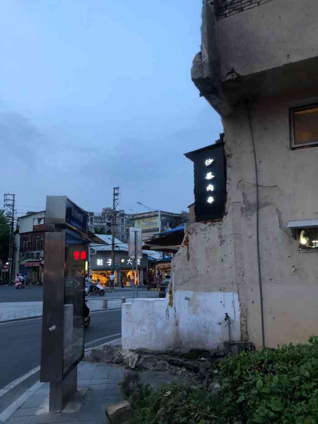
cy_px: 212
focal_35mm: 28
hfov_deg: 49.8
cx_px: 159
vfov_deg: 63.4
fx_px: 343
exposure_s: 1/30
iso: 40
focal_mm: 3.99
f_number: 1.8
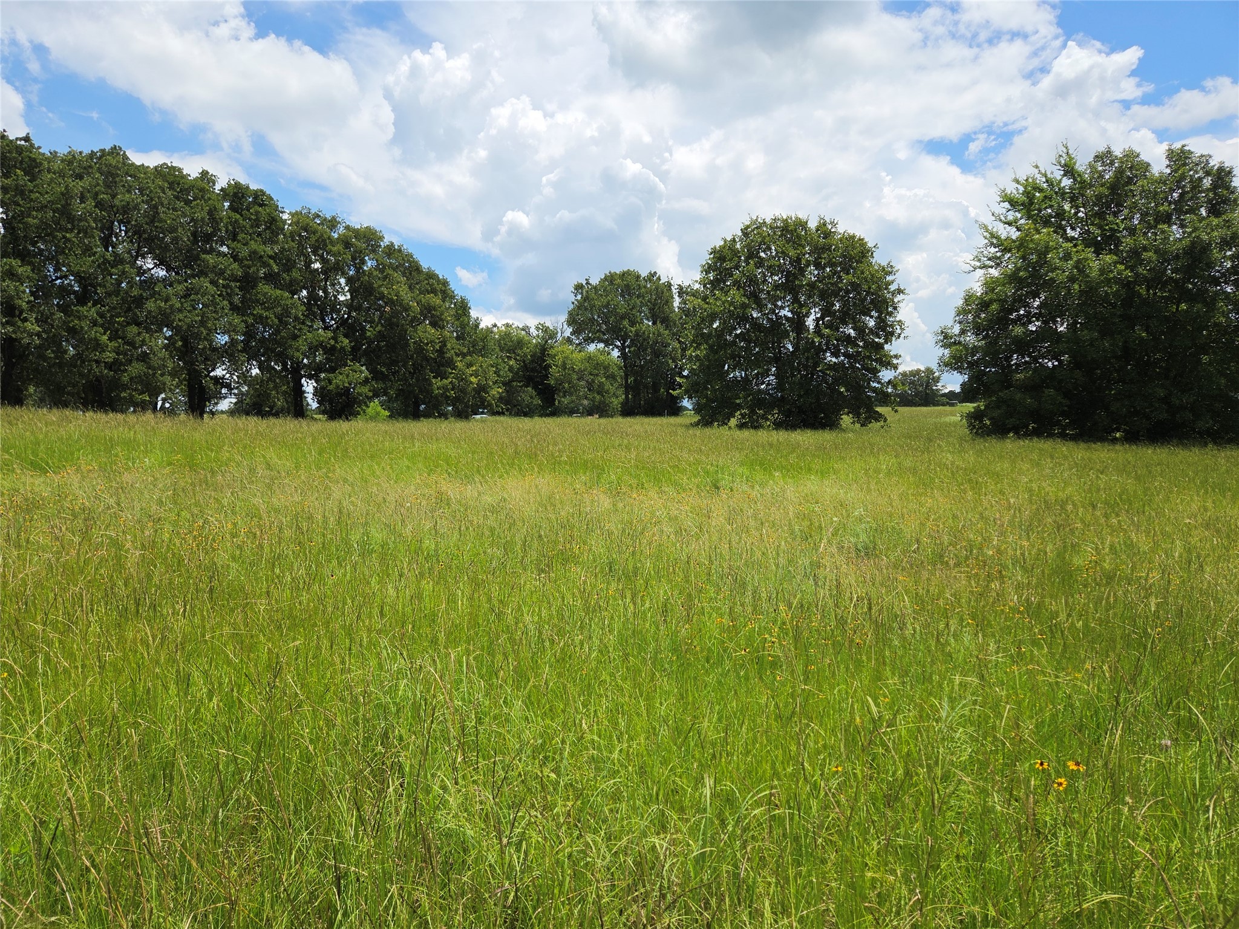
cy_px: 464
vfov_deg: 58.9
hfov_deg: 73.9
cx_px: 620
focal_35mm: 23
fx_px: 823
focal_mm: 5.4
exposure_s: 1/6034
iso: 80
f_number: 1.8
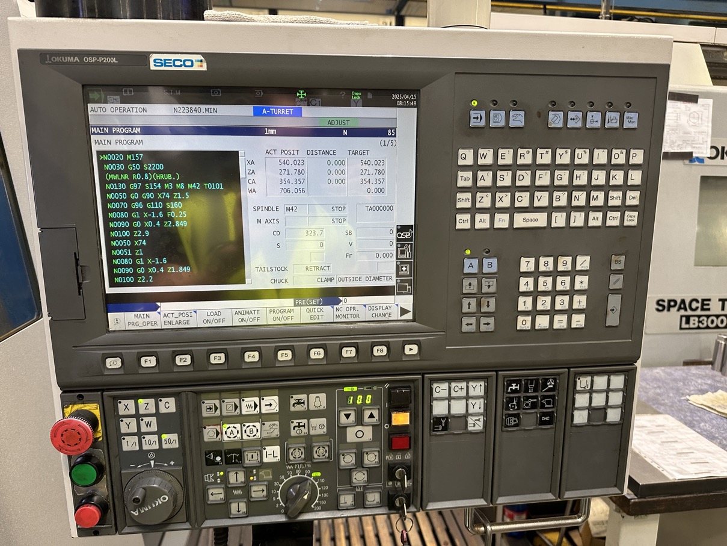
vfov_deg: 56.8
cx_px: 364
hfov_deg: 71.6
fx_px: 504
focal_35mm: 24
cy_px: 273
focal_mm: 6.86
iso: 250
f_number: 1.78
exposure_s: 1/55
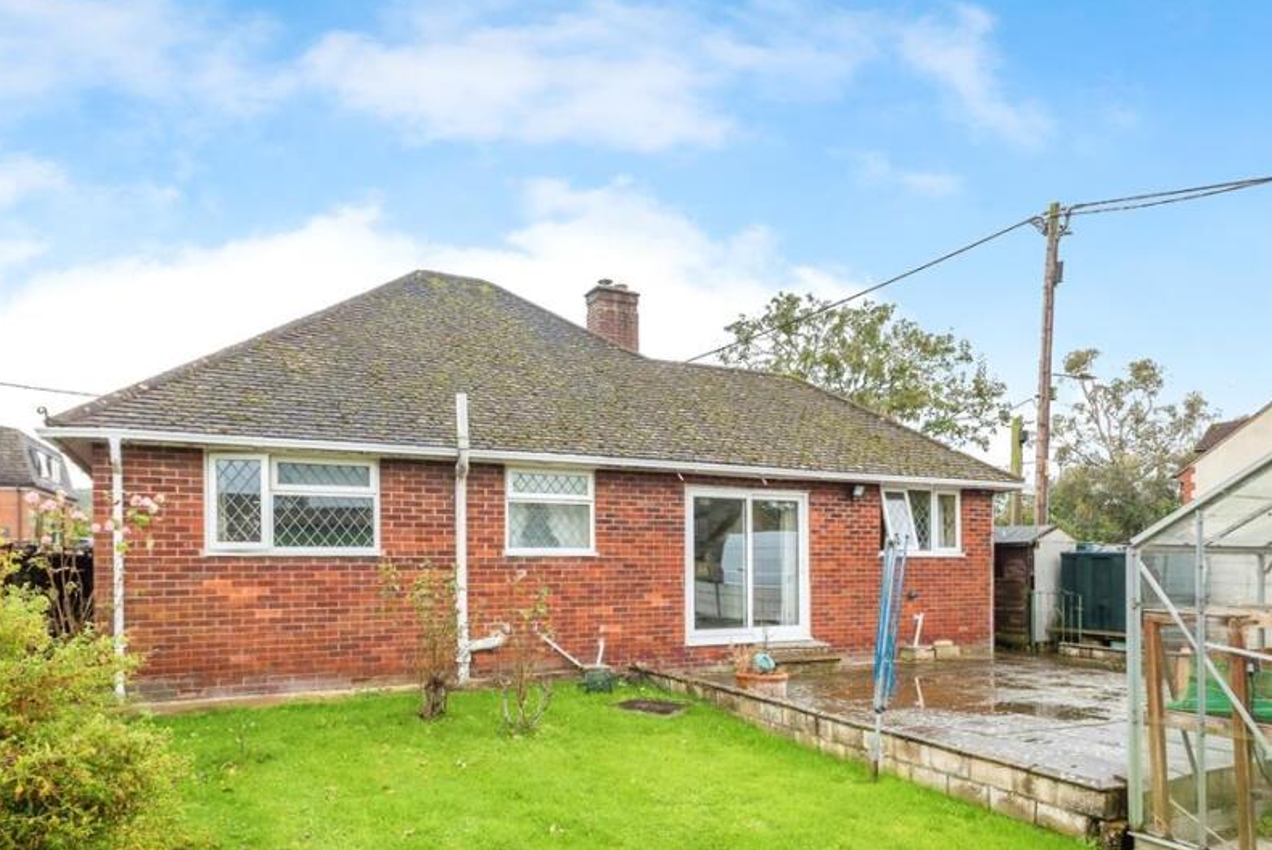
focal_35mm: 22
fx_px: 778
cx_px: 569
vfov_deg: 57.3
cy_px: 413
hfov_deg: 78.3
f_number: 7.1
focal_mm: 17
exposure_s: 1/200
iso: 200
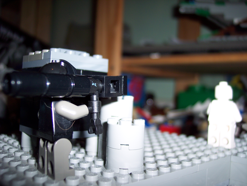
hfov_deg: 47.9
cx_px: 124
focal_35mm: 39
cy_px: 93
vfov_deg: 36.8
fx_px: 278
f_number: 2.8
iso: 100
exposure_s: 1/60
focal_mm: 8
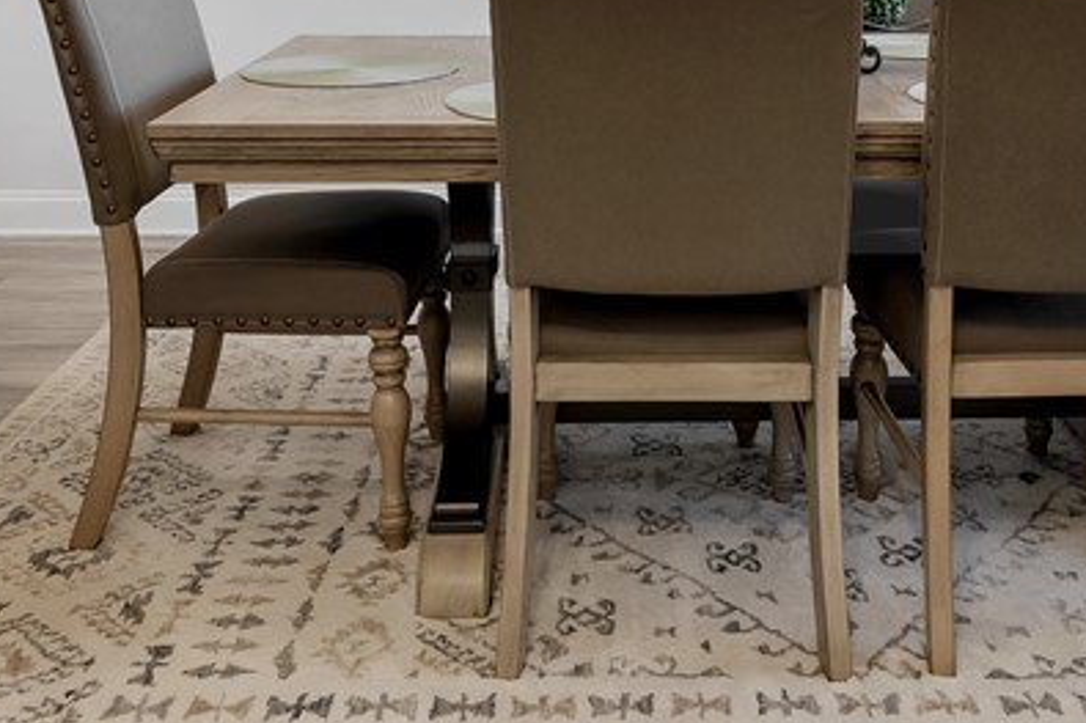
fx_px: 1327
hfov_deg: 44.4
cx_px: 620
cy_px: -143
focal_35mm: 44
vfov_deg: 27.0
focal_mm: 16
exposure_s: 1/20
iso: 400
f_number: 8
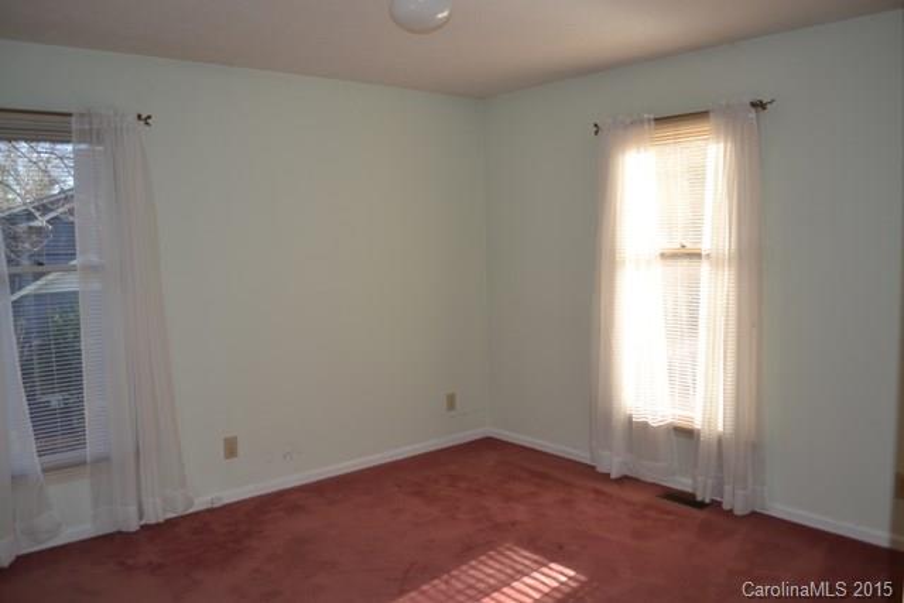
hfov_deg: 67.4
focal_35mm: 27
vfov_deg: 48.0
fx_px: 678
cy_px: 302
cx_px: 452
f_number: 4
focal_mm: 18
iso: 200
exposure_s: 1/125
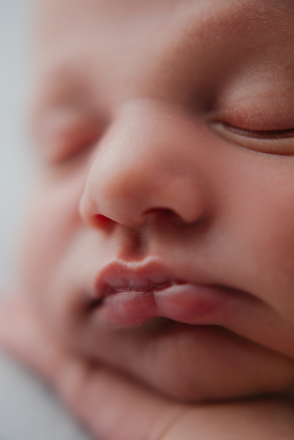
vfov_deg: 39.6
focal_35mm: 50
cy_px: 220
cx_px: 147
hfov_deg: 27.0
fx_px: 612
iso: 160
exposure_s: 1/160
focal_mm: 50
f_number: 2.8
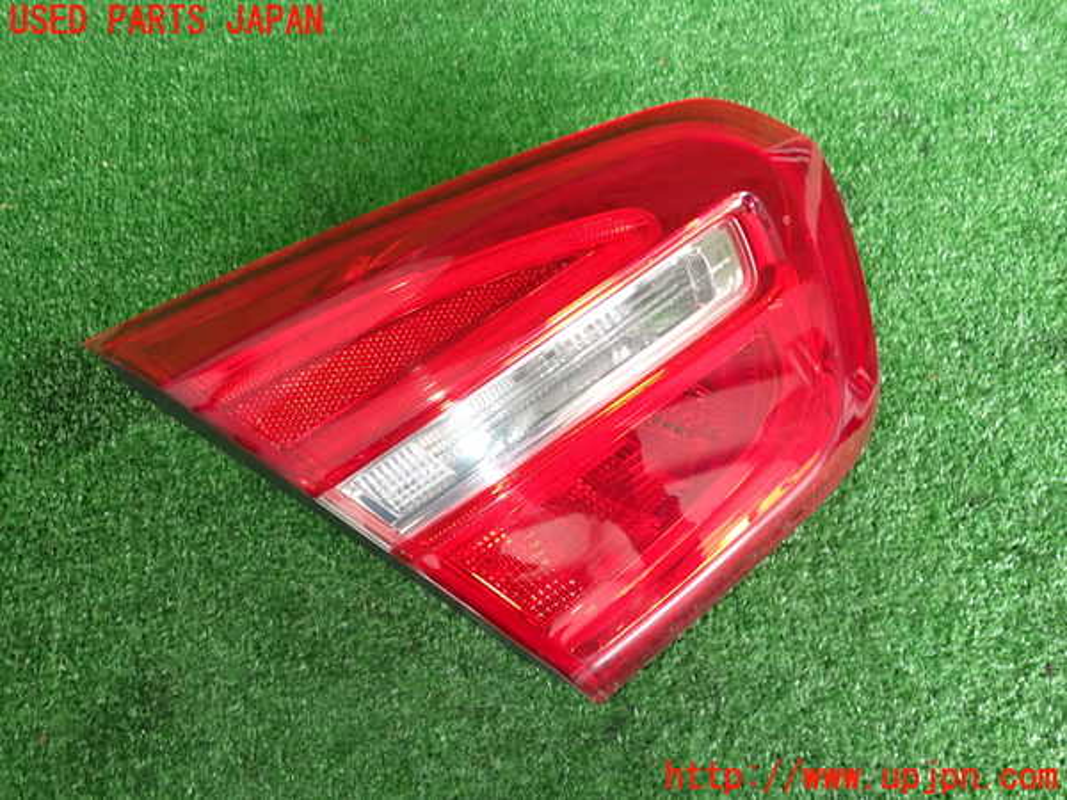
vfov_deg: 46.8
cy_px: 400
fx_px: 925
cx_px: 534
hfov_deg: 60.0
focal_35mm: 30
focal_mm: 5.4
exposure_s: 1/30
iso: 200
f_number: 2.3
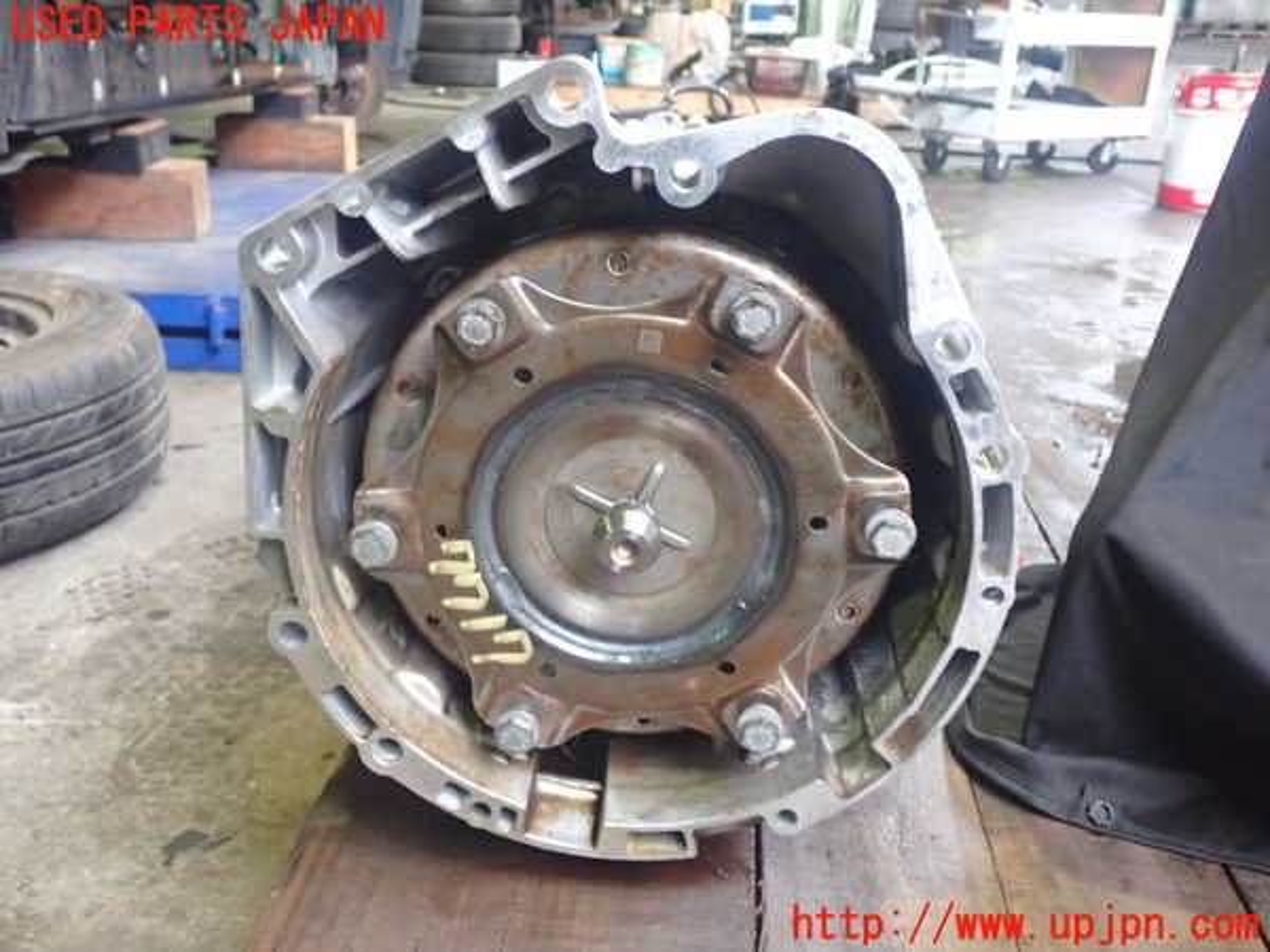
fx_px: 1321
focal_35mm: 36
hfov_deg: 51.4
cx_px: 635
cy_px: 476
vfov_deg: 39.7
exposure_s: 1/40
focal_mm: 6.37
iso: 640
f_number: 2.5
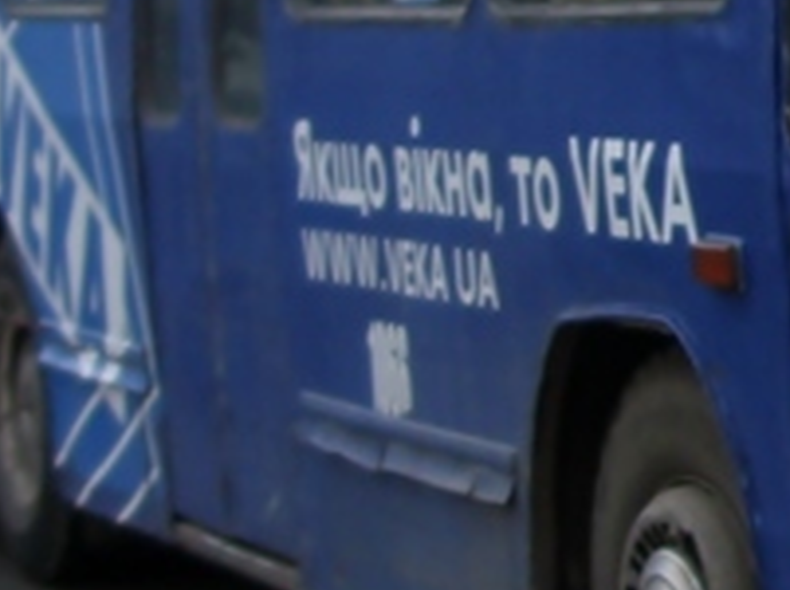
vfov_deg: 7.6
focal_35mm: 194
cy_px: -39
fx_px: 4420
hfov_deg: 9.9
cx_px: 1234
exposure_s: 1/154
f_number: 2.8
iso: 50
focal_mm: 6.3
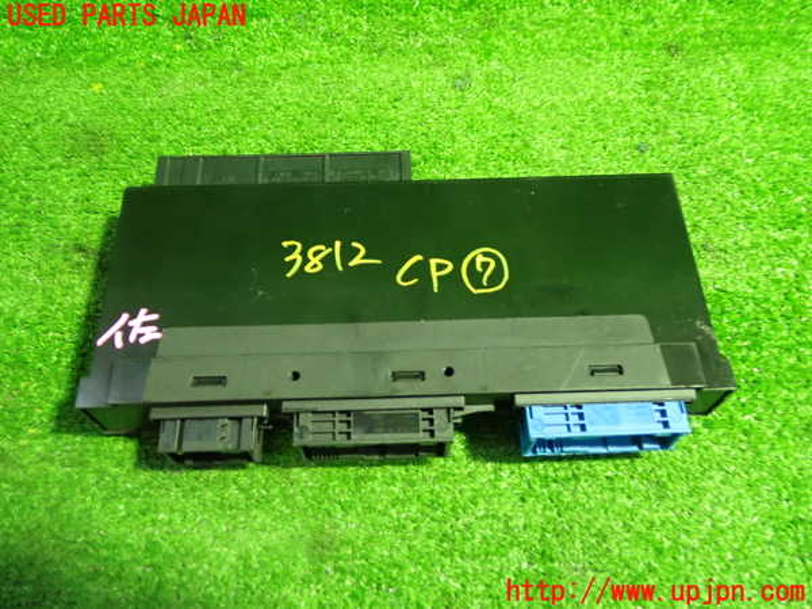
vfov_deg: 44.2
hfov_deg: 56.8
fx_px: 751
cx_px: 406
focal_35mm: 32
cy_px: 304
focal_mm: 5.79
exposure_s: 1/30
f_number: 2.4
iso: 800
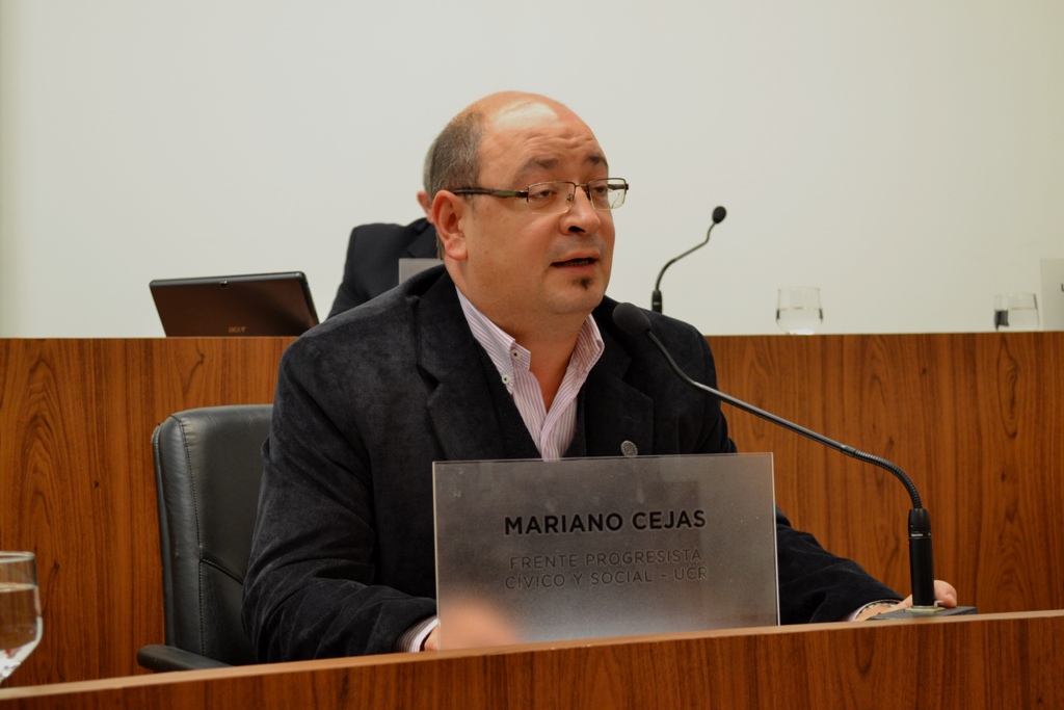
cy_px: 355
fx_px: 1773
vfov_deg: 22.6
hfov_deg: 33.4
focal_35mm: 60
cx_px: 532
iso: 720
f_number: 5.3
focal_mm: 40
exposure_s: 1/15
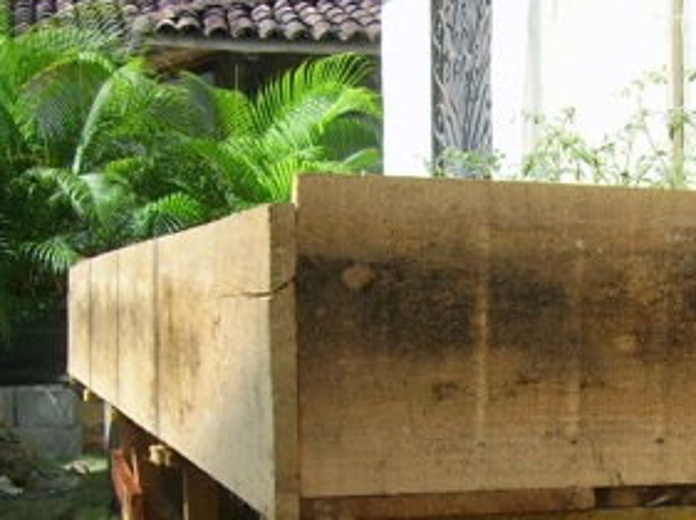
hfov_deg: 24.4
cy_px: 520
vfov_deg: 18.4
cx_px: 624
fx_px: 1566
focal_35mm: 78
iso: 50
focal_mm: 7.8
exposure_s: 1/160
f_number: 6.4
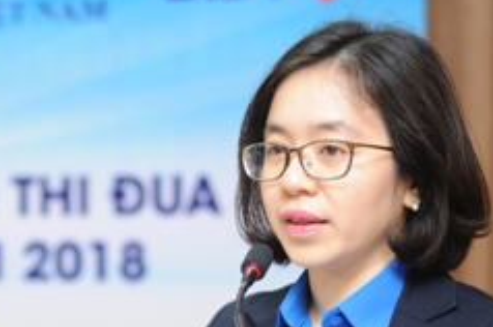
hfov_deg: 12.1
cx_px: -25
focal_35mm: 168
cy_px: 290
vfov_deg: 8.1
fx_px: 2298
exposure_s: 1/200
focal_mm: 50
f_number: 2
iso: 800
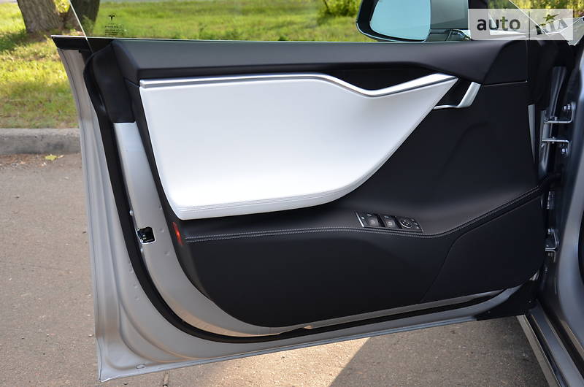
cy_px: 194
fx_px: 777
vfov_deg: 28.0
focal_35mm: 48
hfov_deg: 41.2
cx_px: 292
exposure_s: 1/125
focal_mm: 32
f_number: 5.6
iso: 200
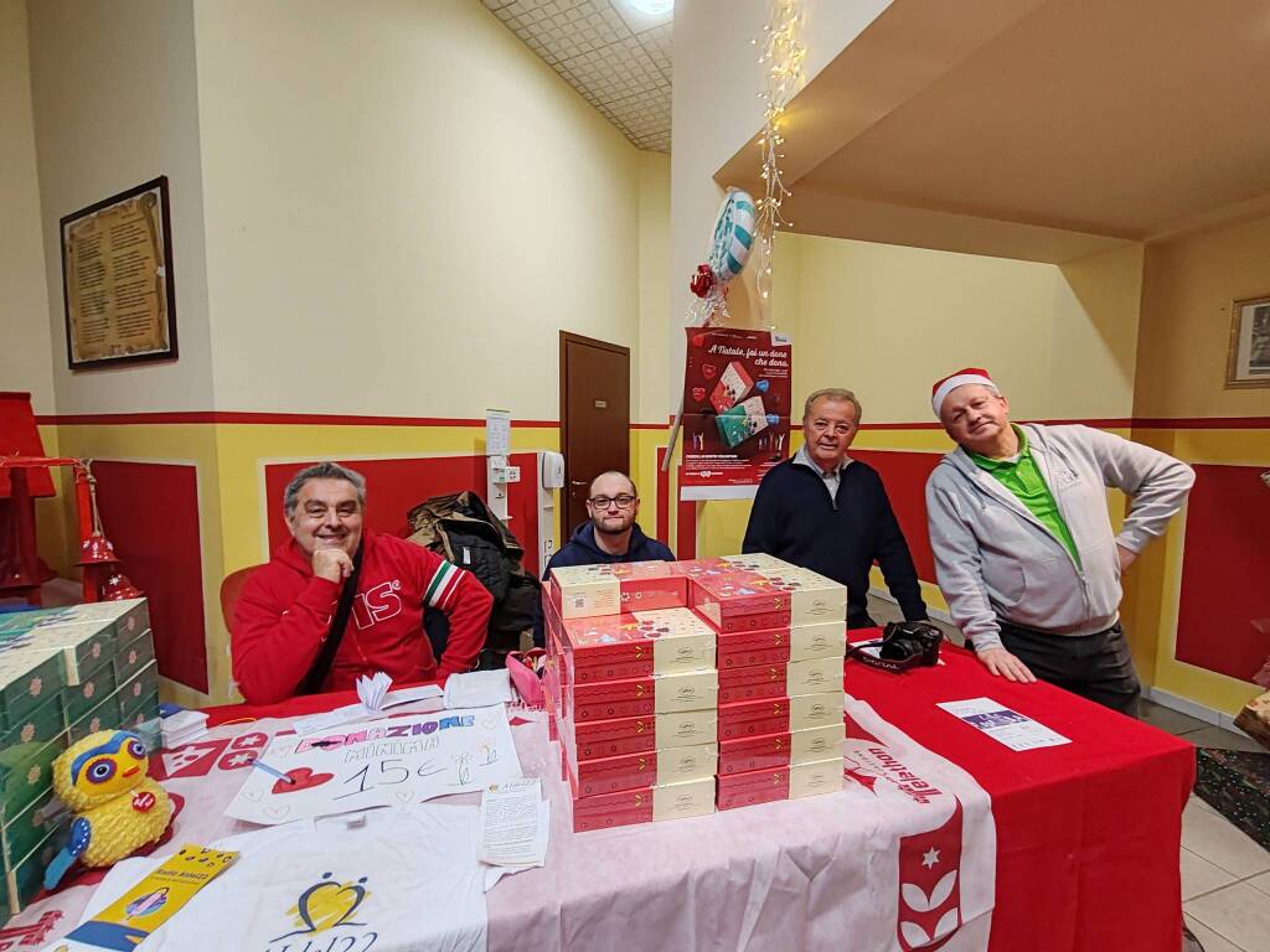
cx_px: 635
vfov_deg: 78.1
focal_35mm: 16
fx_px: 587
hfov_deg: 94.5
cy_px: 476
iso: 160
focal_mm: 1.96
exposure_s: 1/33
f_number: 2.2
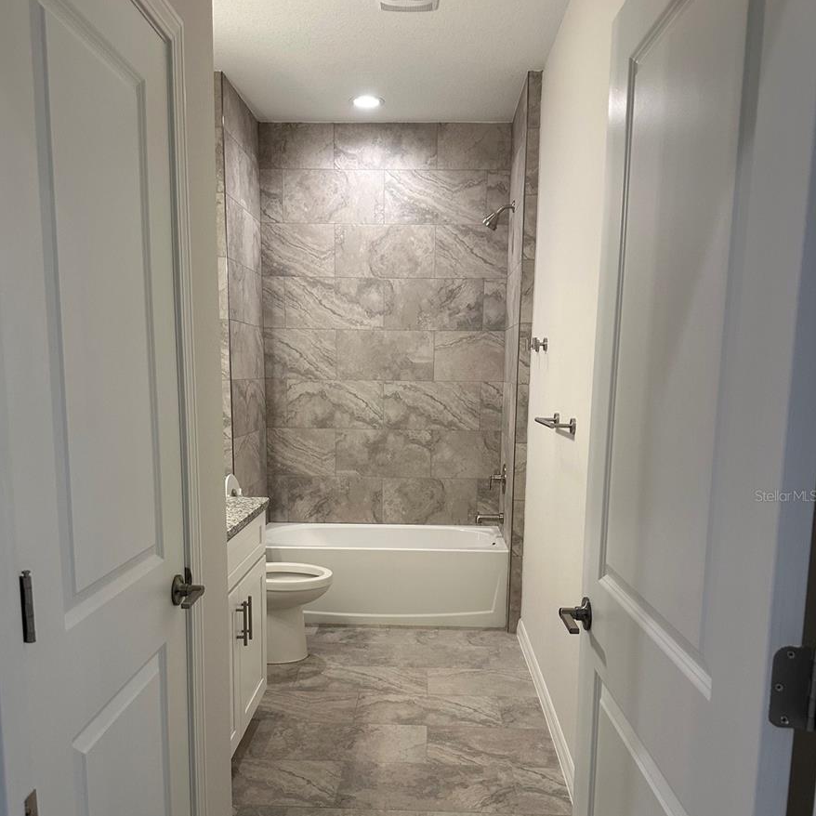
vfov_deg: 55.2
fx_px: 773
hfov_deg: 55.6
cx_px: 402
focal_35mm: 29
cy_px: 495
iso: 200
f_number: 1.78
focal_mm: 6.86
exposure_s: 1/120
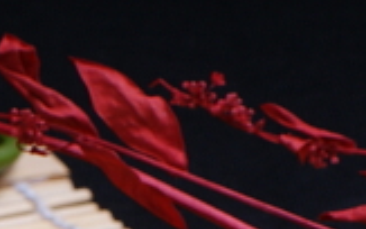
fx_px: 2874
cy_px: 688
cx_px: -265
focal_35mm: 288
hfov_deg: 7.1
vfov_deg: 4.4
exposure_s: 1/160
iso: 100
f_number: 14
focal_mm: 30
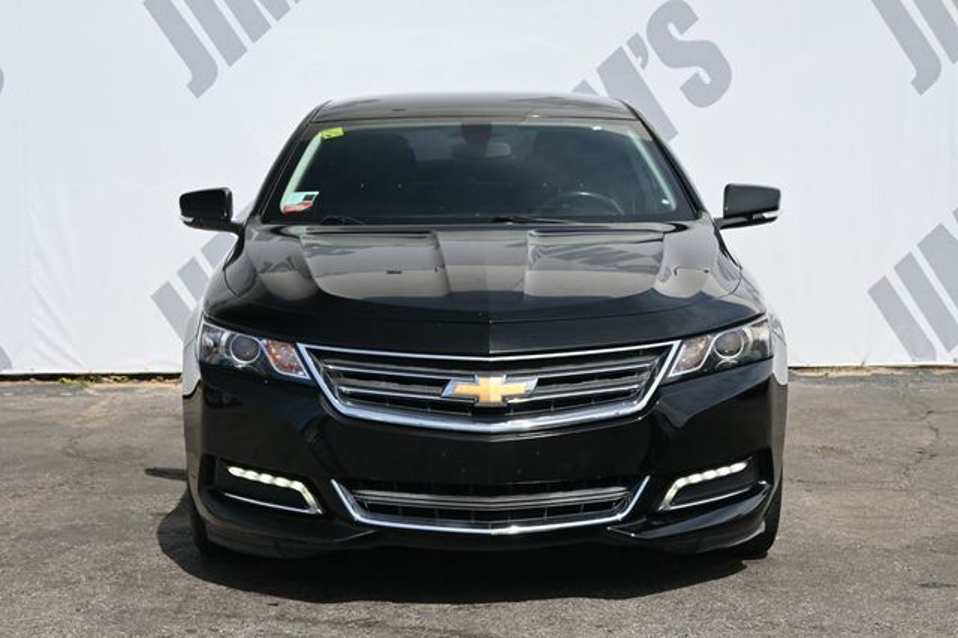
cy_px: 319
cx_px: 479
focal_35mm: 72
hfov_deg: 28.1
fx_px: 1915
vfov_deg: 18.9
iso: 110
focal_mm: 48
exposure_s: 1/250
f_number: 6
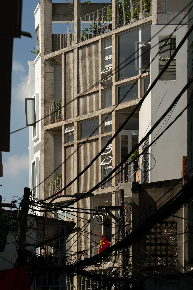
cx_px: 96
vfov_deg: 20.6
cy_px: 145
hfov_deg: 13.8
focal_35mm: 99
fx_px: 796
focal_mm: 99
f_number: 8
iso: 200
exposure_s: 1/1000
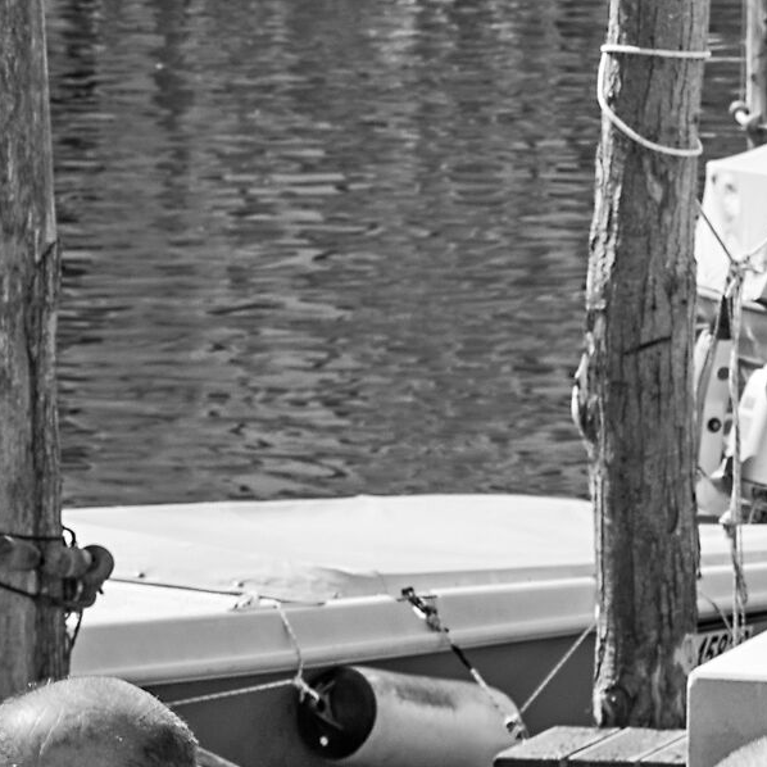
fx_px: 6668
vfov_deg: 6.6
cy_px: 572
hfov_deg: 6.5
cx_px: 1235
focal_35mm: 266
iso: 100
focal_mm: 52
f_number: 9
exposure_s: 1/80
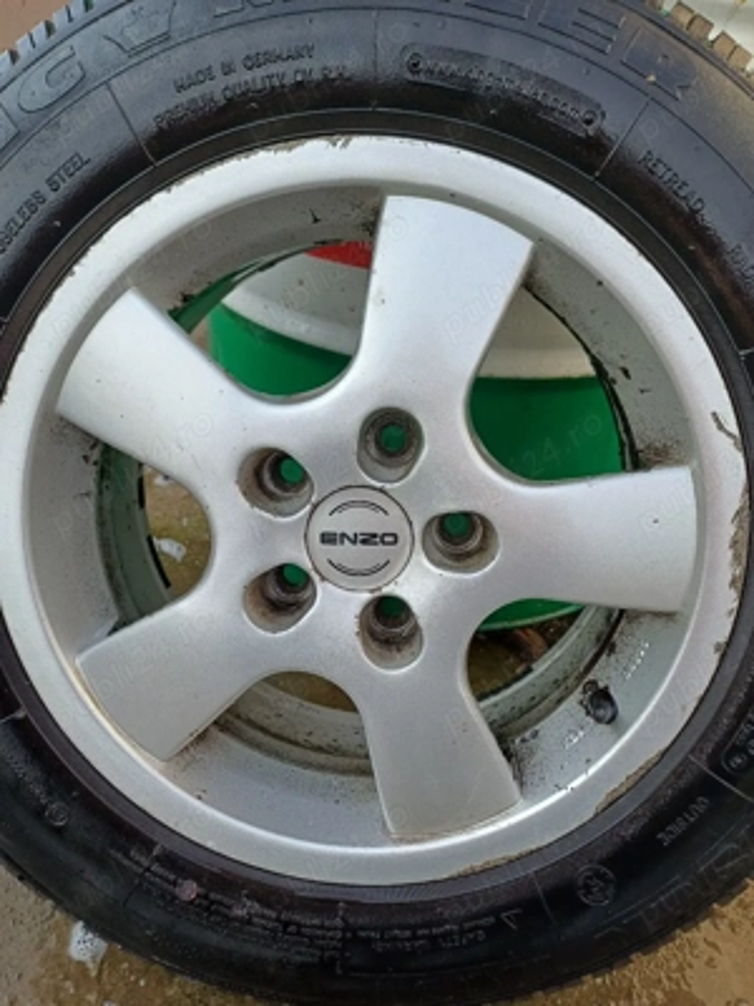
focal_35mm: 25
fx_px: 726
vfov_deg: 69.4
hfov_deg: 54.9
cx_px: 377
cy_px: 503
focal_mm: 4.65
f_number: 1.8
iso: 50
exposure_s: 1/345
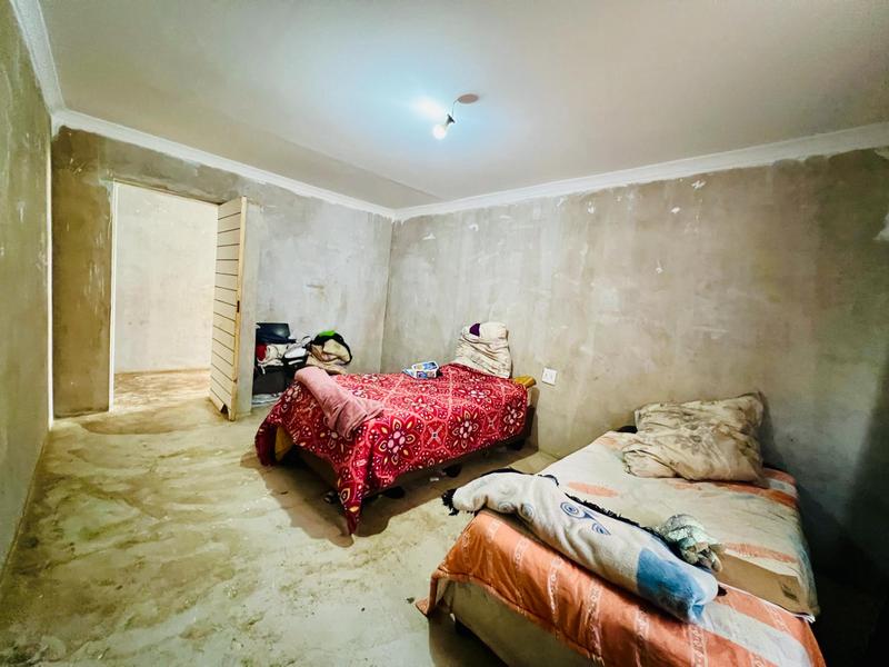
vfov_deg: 89.9
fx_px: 334
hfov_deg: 106.2
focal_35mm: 13
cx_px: 444
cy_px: 334
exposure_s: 1/34
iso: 800
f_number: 1.8
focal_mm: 1.57
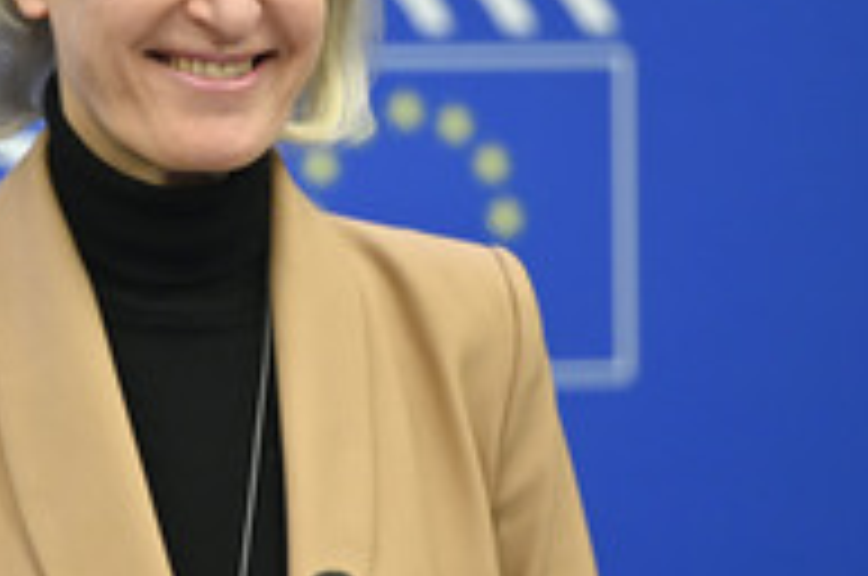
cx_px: 236
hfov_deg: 4.8
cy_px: 284
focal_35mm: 433
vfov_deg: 3.2
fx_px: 10423
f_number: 2.8
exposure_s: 1/320
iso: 1000
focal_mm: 185
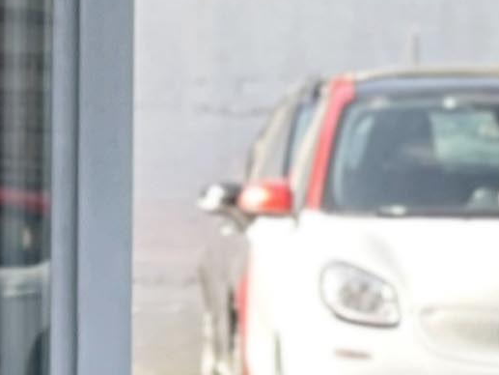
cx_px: -1378
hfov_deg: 3.8
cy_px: 800
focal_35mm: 499
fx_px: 7195
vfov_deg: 3.0
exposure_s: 1/121
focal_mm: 7.5
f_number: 2.2
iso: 25
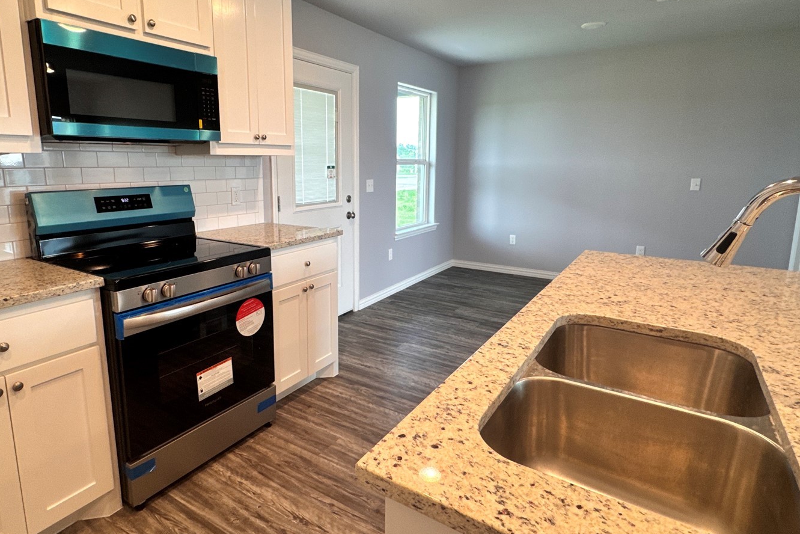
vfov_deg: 59.4
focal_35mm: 21
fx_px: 467
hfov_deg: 81.0
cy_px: 243
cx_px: 360
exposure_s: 1/120
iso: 160
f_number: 2.2
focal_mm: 2.22
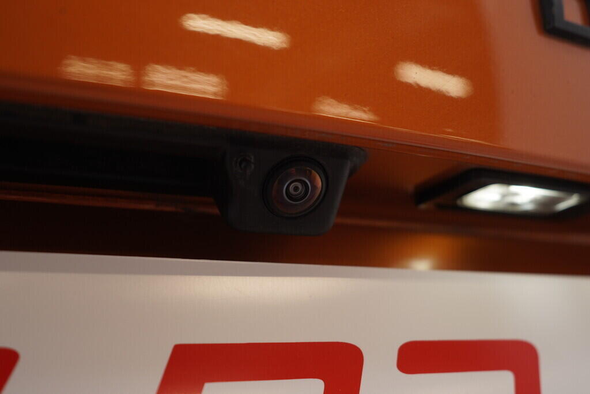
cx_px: 295
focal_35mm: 36
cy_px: 197
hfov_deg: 53.1
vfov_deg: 36.9
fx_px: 590
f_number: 3.5
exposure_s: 1/60
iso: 125
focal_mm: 24
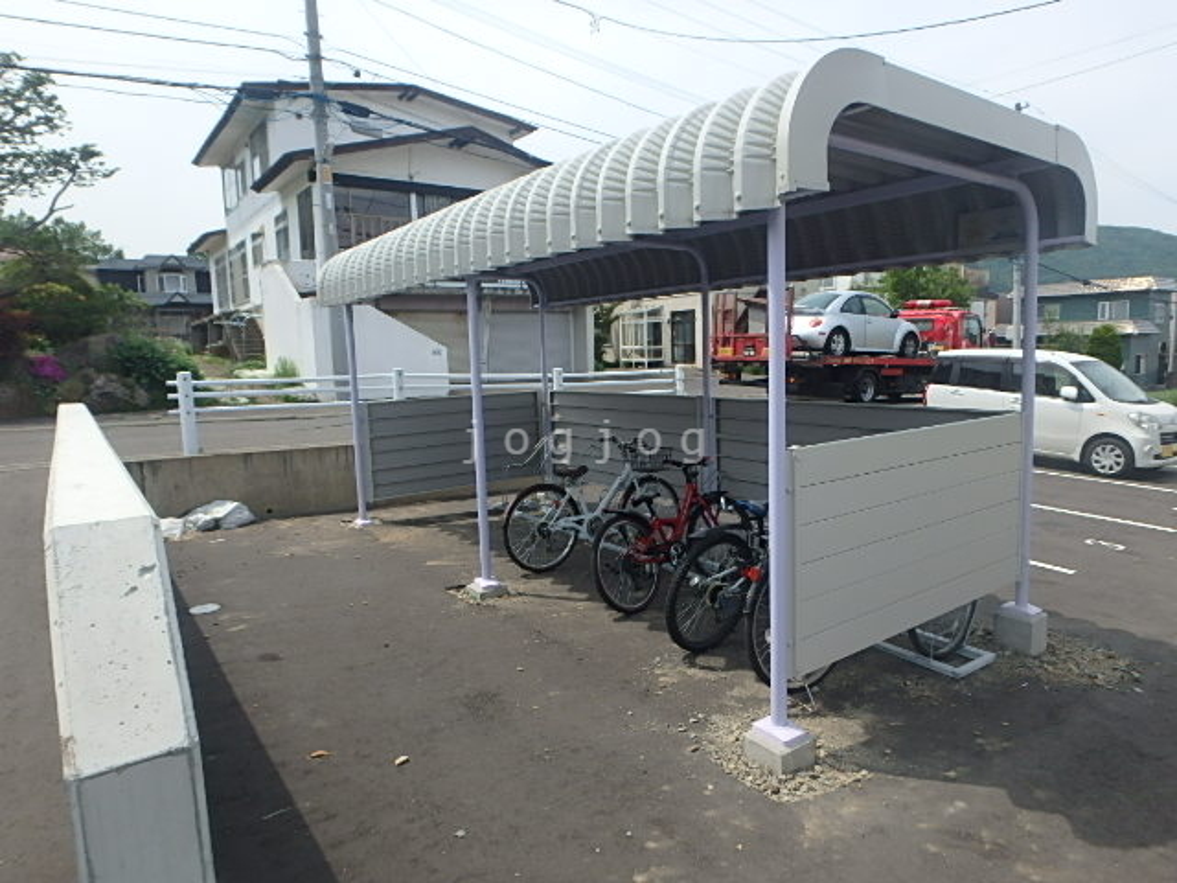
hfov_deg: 79.0
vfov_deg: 63.4
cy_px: 442
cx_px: 588
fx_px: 714
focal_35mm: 21
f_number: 3.5
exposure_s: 1/1000
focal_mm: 3.7
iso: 125
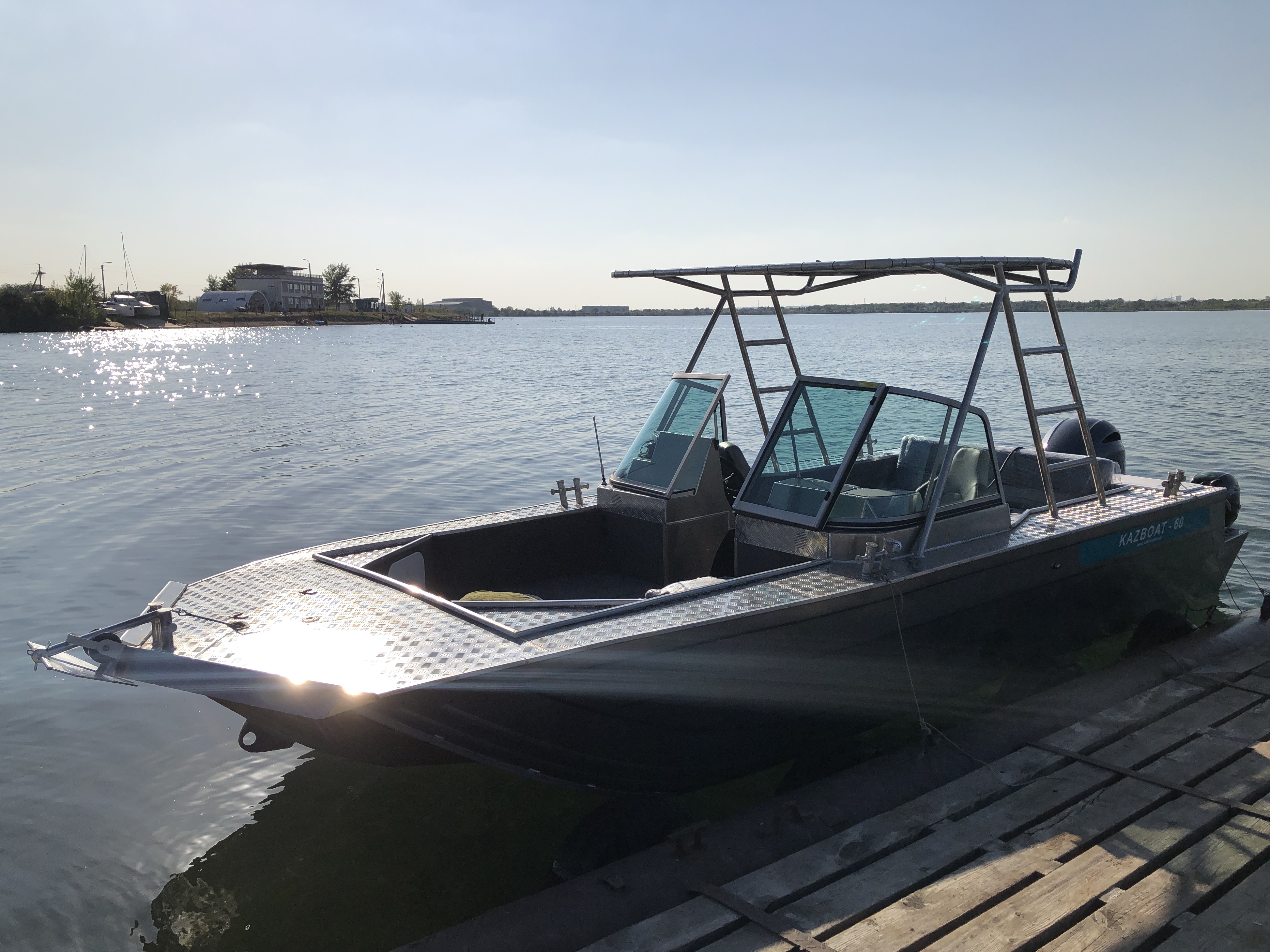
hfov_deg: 61.7
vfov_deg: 48.2
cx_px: 638
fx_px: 1064
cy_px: 487
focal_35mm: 29
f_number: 1.8
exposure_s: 1/6024
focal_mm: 3.99
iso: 20
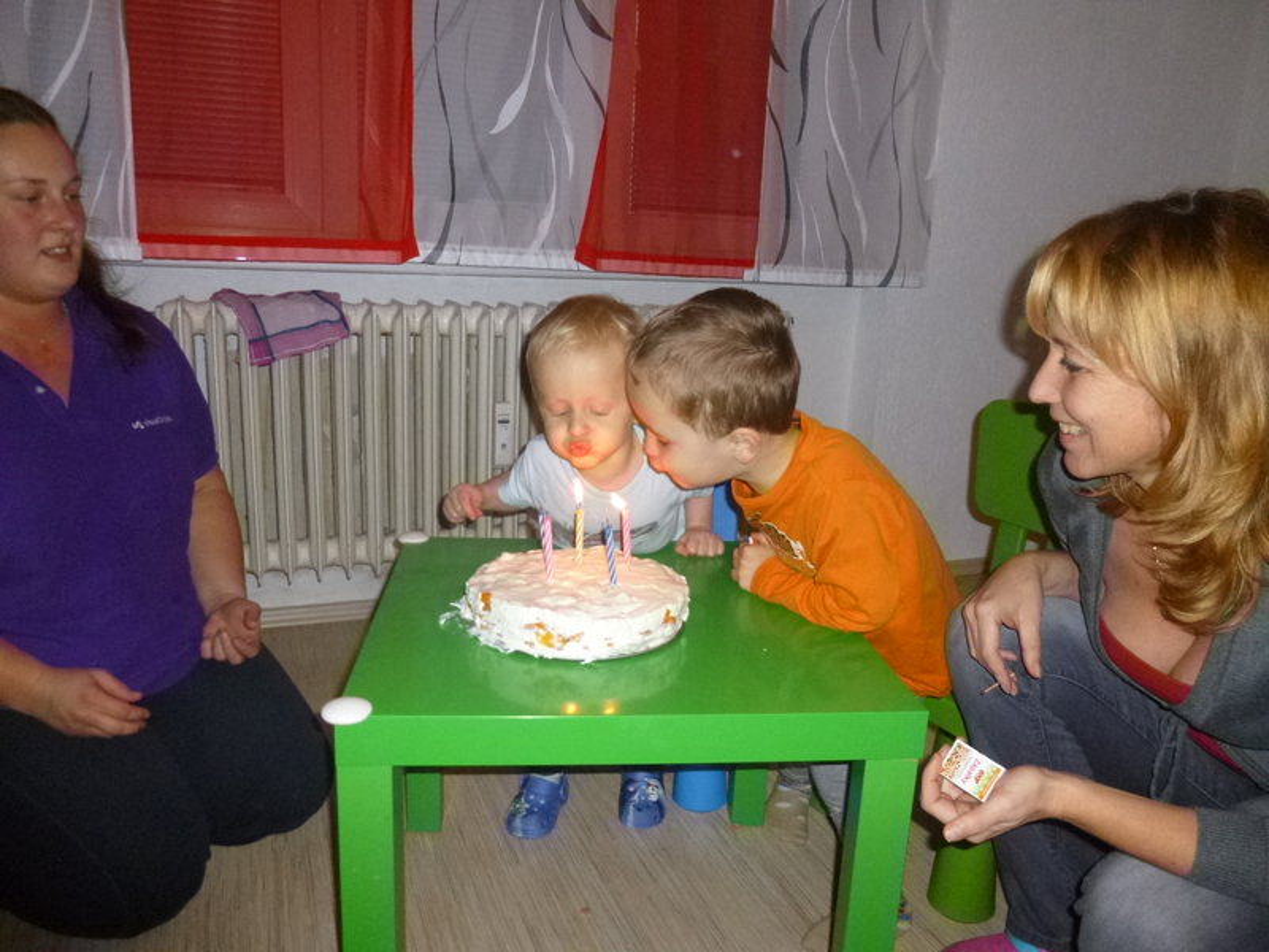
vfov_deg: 54.9
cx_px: 634
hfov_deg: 69.4
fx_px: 916
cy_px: 476
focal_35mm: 25
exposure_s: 1/60
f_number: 3.1
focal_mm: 4.5
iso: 400
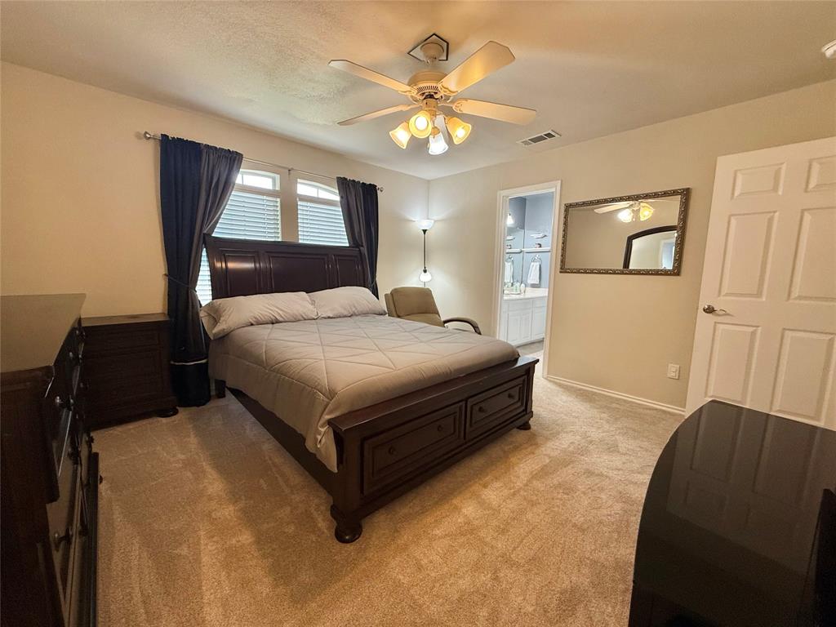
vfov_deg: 85.7
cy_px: 314
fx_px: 338
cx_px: 418
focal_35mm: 14
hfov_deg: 102.1
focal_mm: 2.22
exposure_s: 1/120
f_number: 2.2
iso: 160
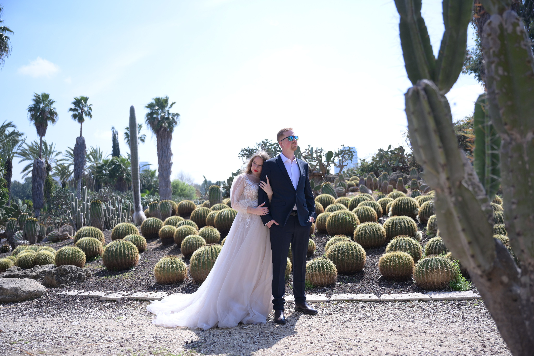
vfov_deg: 40.0
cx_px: 267
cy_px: 178
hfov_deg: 57.2
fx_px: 490
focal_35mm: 33
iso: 100
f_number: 3.2
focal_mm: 33
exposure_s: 1/1000
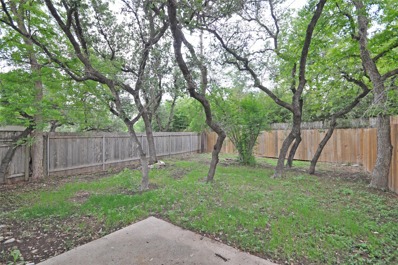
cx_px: 199
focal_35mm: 15
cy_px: 132
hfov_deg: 100.5
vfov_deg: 77.2
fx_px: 166
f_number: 5
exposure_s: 1/160
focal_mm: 10
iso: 500
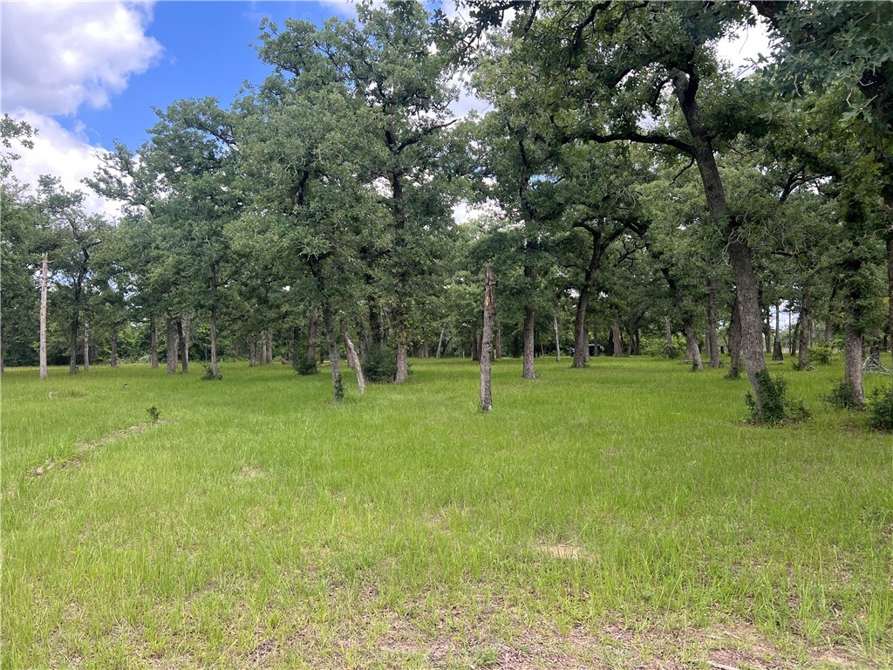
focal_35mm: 26
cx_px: 446
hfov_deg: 67.3
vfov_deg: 53.1
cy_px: 335
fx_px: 671
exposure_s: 1/705
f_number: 1.5
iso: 50
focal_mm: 5.7
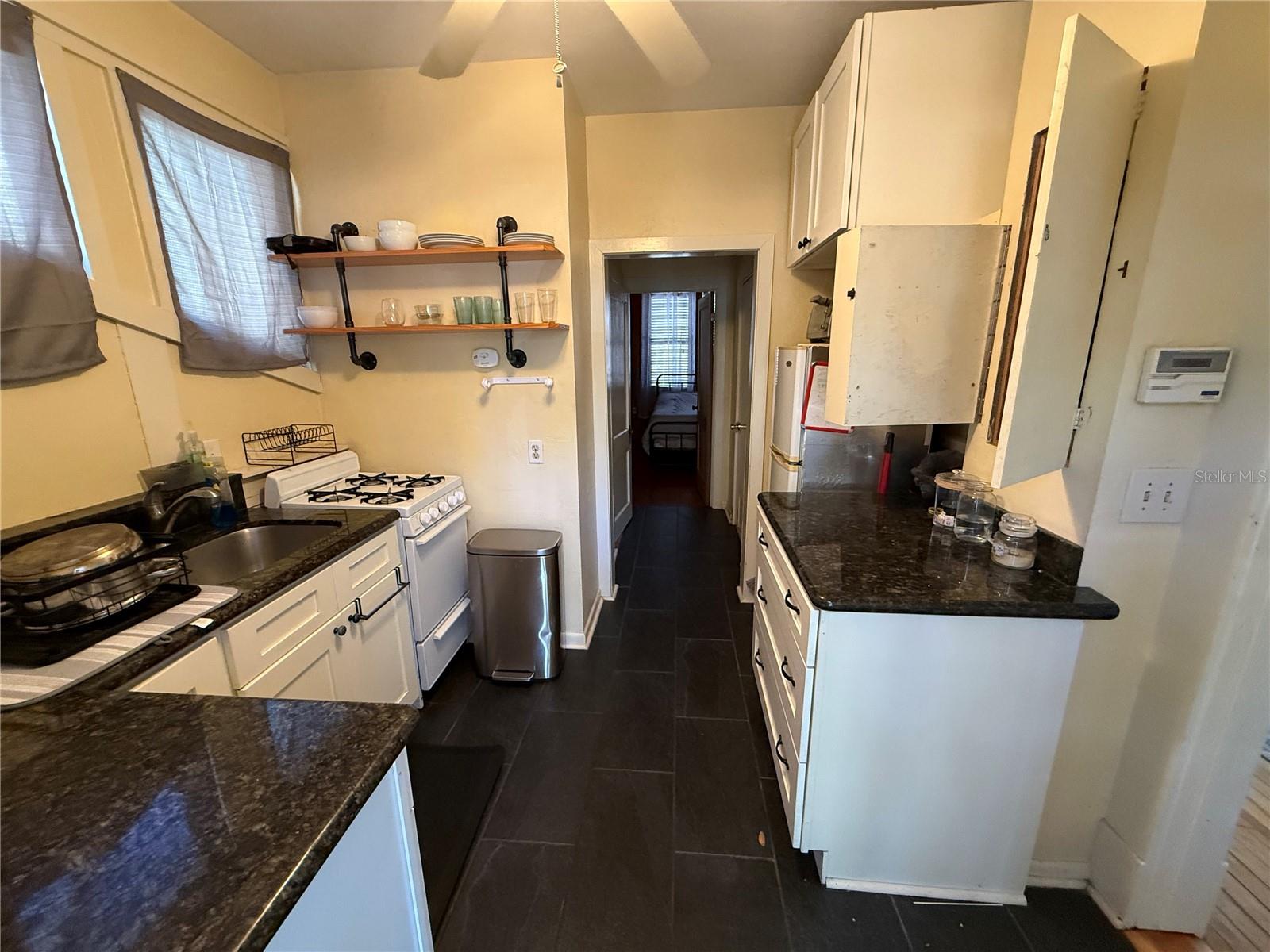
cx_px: 635
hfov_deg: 102.1
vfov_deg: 85.7
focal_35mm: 14
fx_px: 514
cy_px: 476
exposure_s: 1/60
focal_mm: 2.22
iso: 500
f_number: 2.2
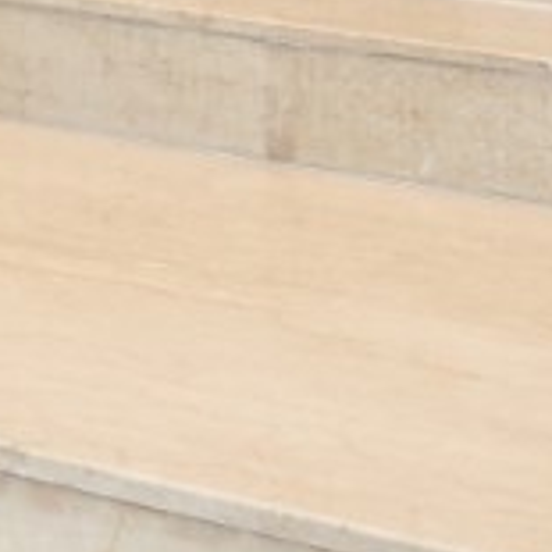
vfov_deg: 6.7
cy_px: -447
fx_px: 4634
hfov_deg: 6.2
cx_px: -1188
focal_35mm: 257
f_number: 4
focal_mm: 33.5
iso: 1000
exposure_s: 1/125
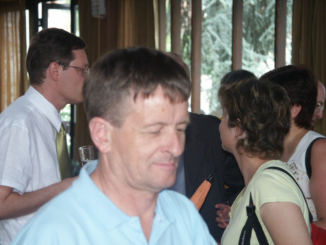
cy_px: 122
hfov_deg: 13.6
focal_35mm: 145
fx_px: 1366
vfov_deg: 10.2
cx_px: 163
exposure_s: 1/125
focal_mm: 36.67
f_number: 3.5
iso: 200
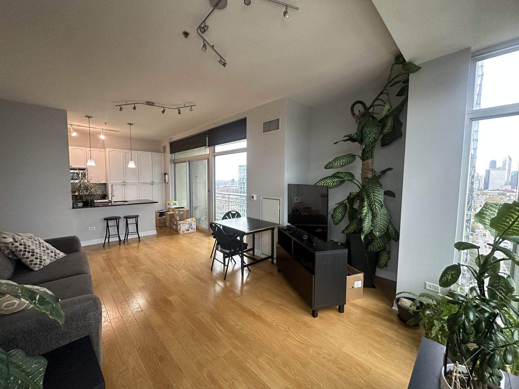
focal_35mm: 14
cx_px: 260
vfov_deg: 85.7
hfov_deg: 102.1
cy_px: 194
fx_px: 210
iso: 250
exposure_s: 1/121
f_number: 2.2
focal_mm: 2.22
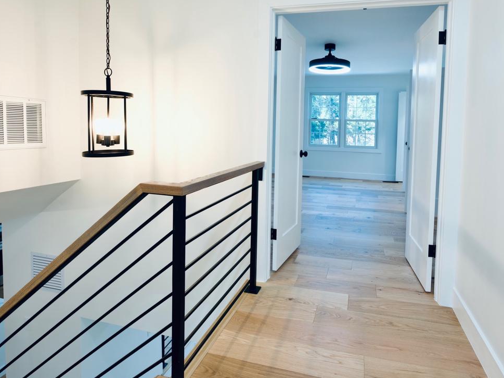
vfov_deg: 65.1
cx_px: 292
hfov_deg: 81.2
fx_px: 291
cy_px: 144
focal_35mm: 20
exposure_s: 1/3
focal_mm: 14
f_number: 8
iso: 100
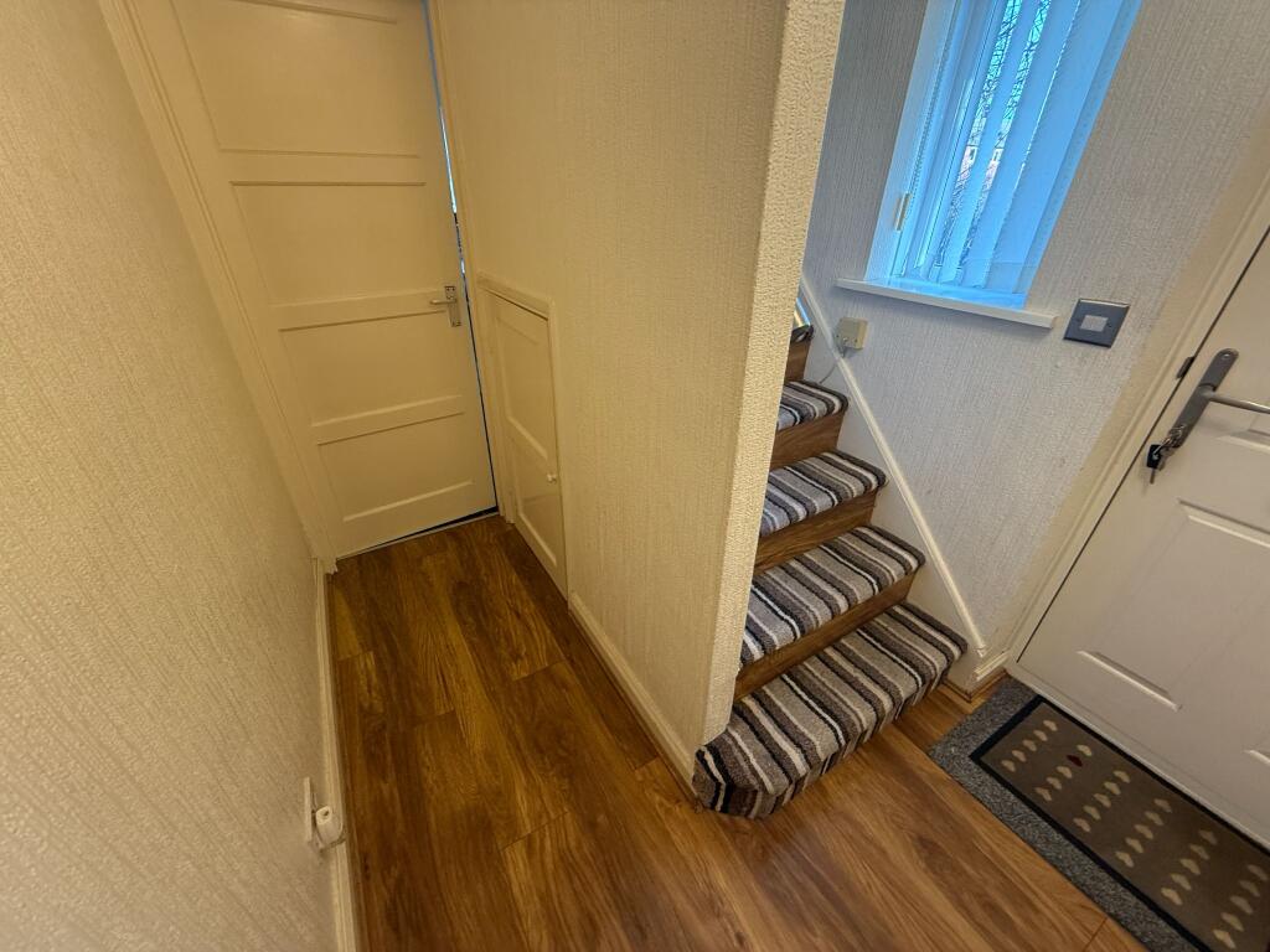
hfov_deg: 102.1
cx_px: 635
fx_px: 514
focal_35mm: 14
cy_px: 476
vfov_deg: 85.7
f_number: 2.2
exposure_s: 1/50
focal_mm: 2.22
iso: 200
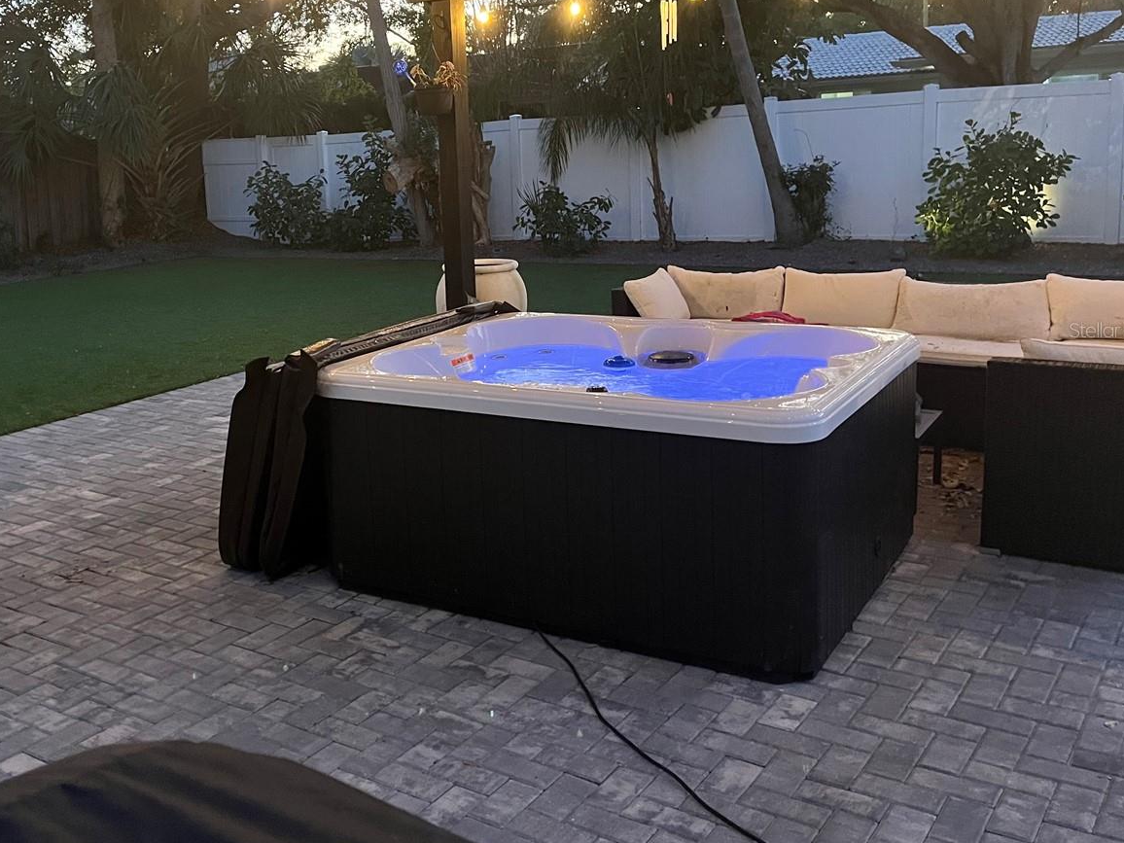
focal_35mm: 36
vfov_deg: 39.5
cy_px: 330
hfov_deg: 50.5
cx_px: 383
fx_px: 1169
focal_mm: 5.1
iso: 640
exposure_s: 1/30
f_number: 1.6
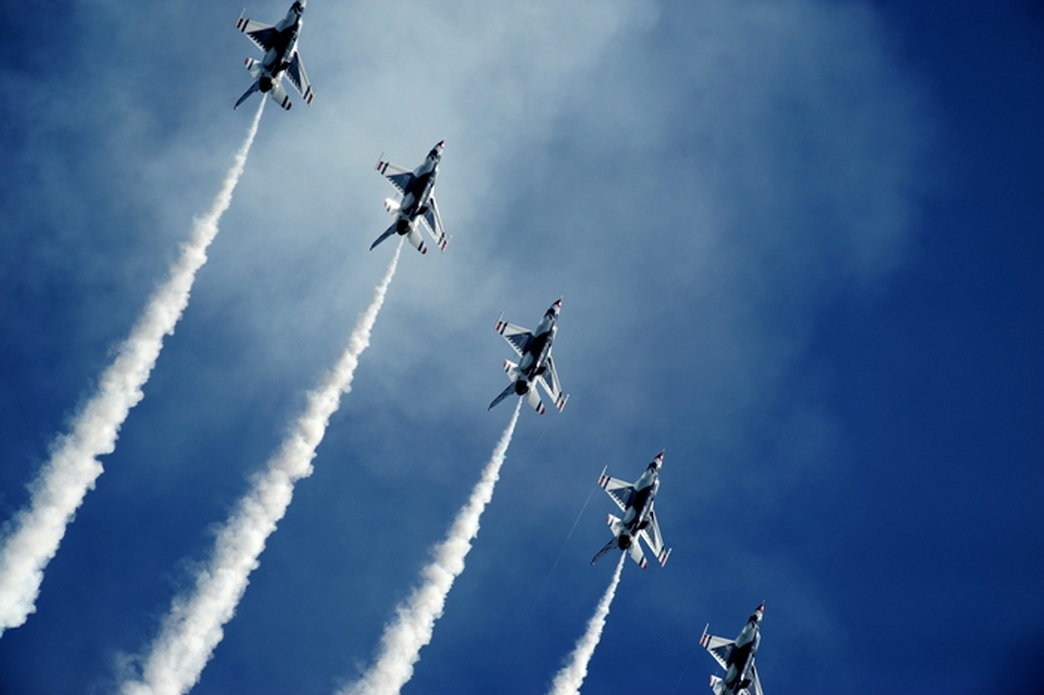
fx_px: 17391
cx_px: 522
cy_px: 348
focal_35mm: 600
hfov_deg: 3.4
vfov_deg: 2.3
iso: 200
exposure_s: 1/2500
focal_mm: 600
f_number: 5.6
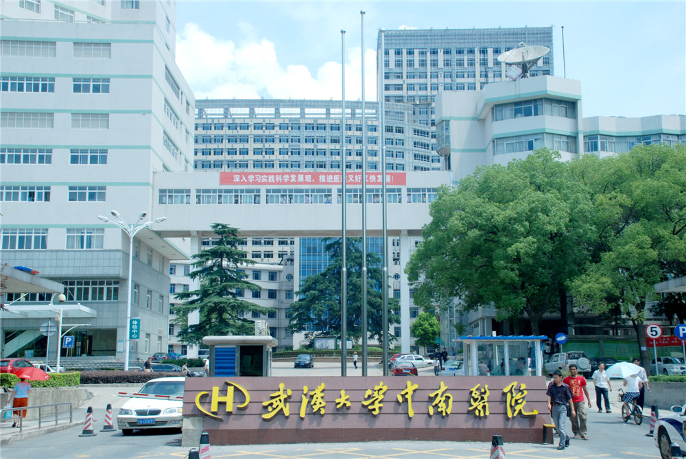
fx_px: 887
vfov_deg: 29.0
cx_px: 343
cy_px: 230
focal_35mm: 46
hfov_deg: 42.3
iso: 125
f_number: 9
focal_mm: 31
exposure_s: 1/125
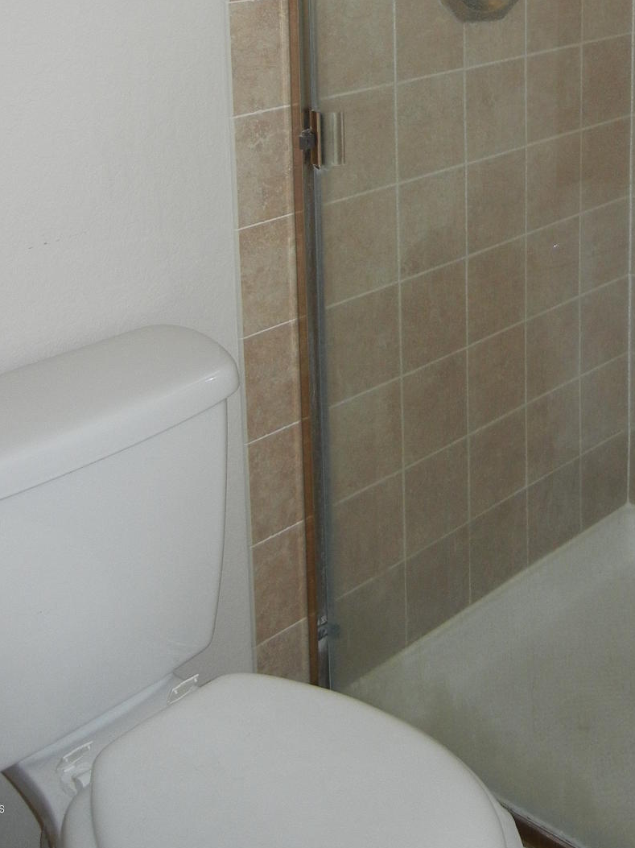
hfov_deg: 25.1
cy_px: 55
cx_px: 532
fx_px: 1395
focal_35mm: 57
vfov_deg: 31.9
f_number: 3.5
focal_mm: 5.4
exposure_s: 1/30
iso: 200
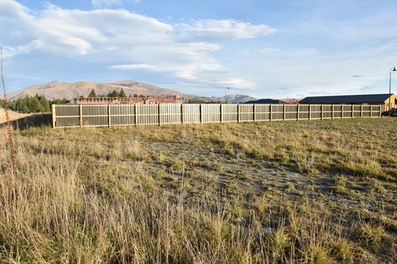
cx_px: 198
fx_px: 265
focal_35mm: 24
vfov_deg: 53.1
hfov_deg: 73.8
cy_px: 132
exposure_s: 1/320
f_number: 9
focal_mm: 16
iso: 200
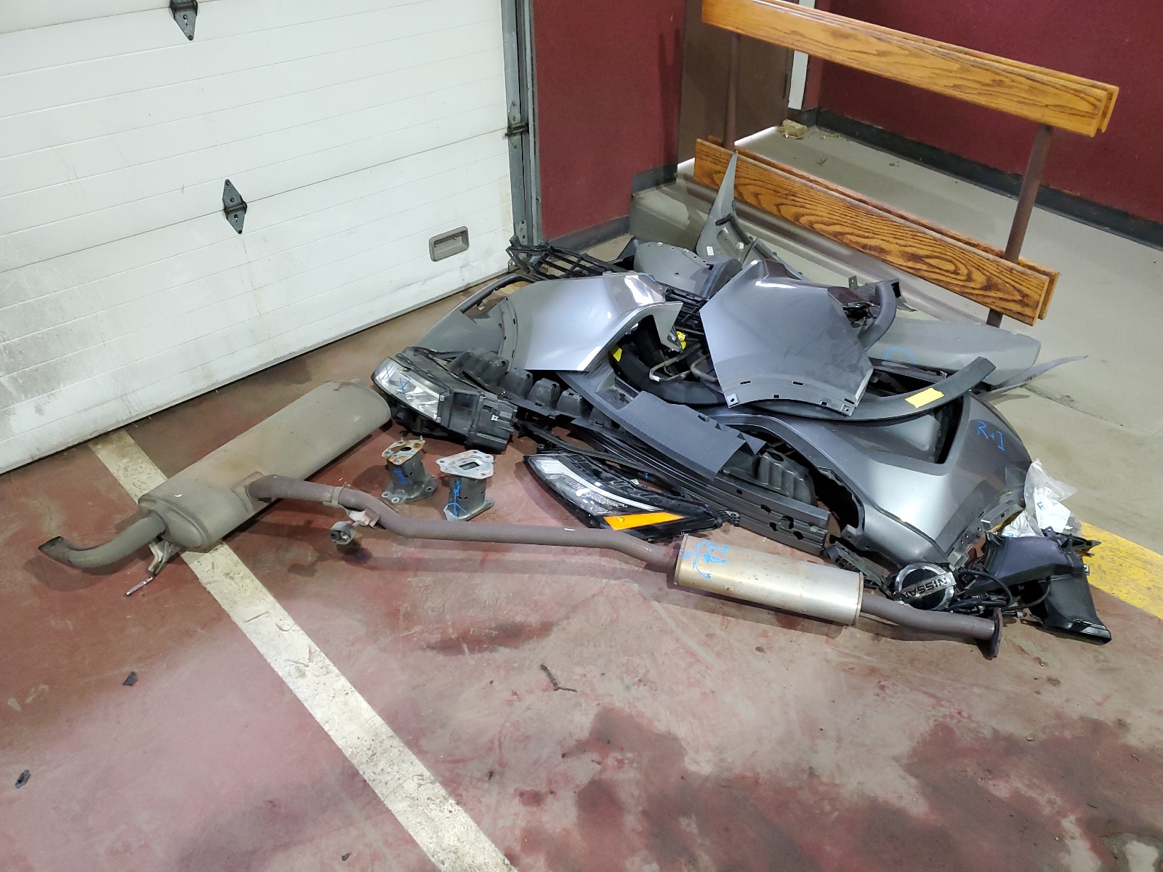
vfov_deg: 53.1
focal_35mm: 26
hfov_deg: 67.3
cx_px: 582
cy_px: 436
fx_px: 874
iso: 221
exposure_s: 1/60.2
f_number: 1.5
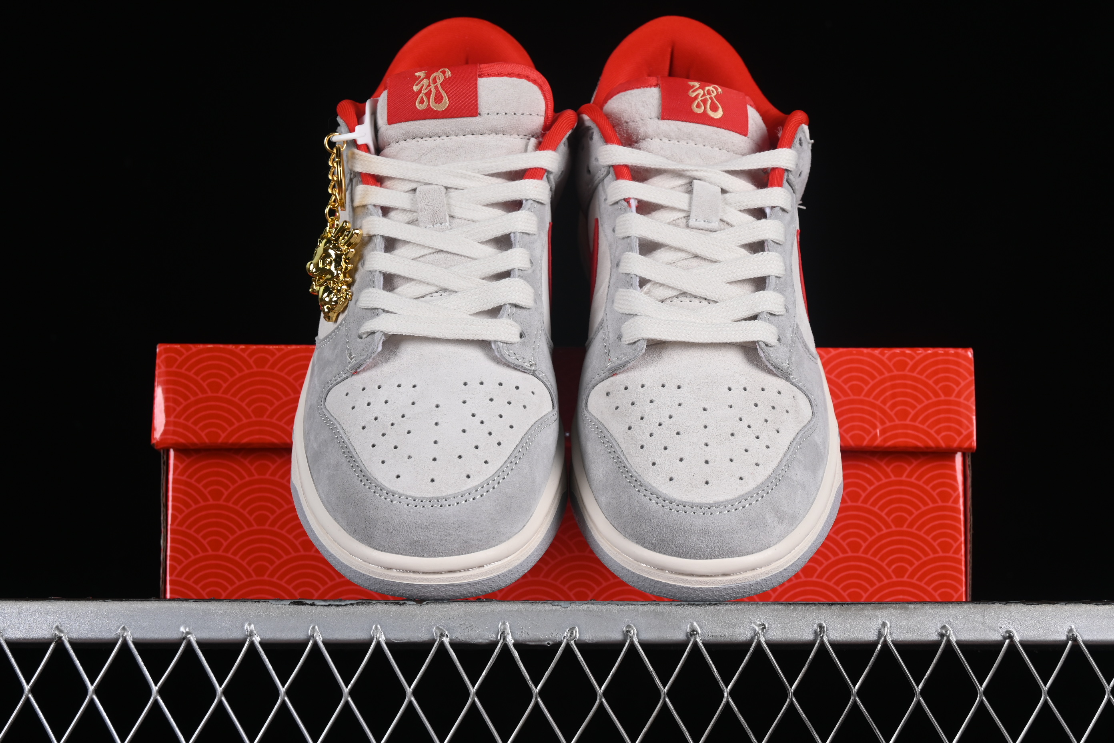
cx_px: 557
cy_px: 372
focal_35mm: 75
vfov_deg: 18.2
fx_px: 2321
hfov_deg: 27.0
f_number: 8
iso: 160
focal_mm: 50
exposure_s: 1/80
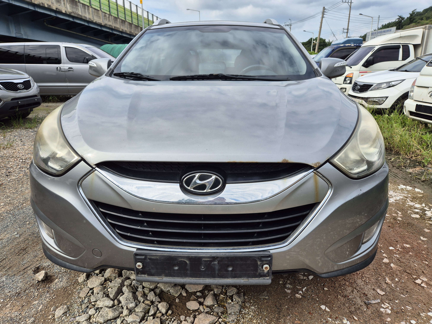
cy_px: 162
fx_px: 287
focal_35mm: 23
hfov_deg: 73.9
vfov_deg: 58.9
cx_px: 216
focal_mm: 5.4
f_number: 1.8
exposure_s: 1/1300
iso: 25
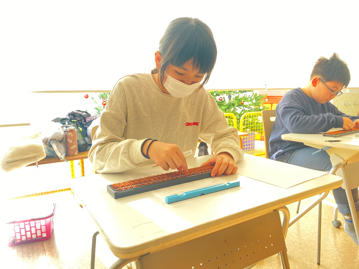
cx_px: 180
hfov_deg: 67.3
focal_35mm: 26
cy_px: 134
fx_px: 270
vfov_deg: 53.1
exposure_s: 1/114
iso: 32
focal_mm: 4.25
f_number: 1.8
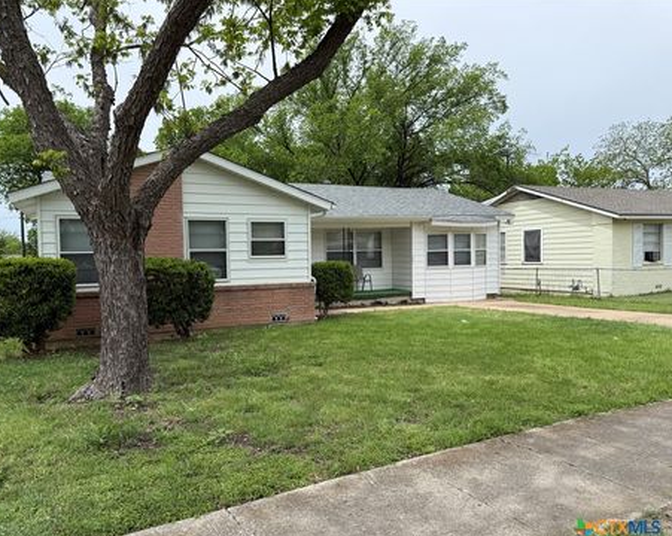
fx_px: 517
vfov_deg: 54.9
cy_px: 275
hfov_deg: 65.9
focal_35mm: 26
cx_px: 305
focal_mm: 6.76
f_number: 1.78
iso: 80
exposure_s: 1/3425
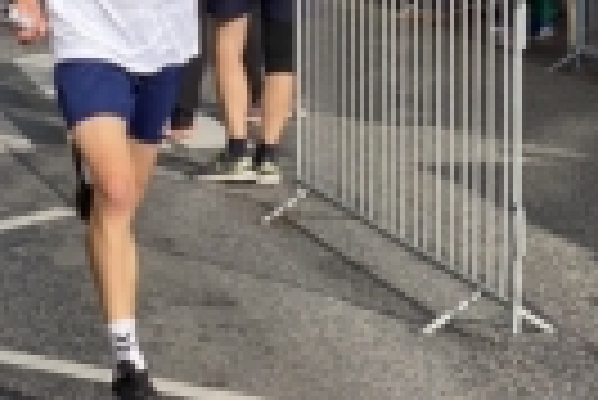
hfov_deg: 12.0
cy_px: 175
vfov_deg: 8.0
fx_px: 2844
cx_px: 214
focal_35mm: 171
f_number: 2
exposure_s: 1/959
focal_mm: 6
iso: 20
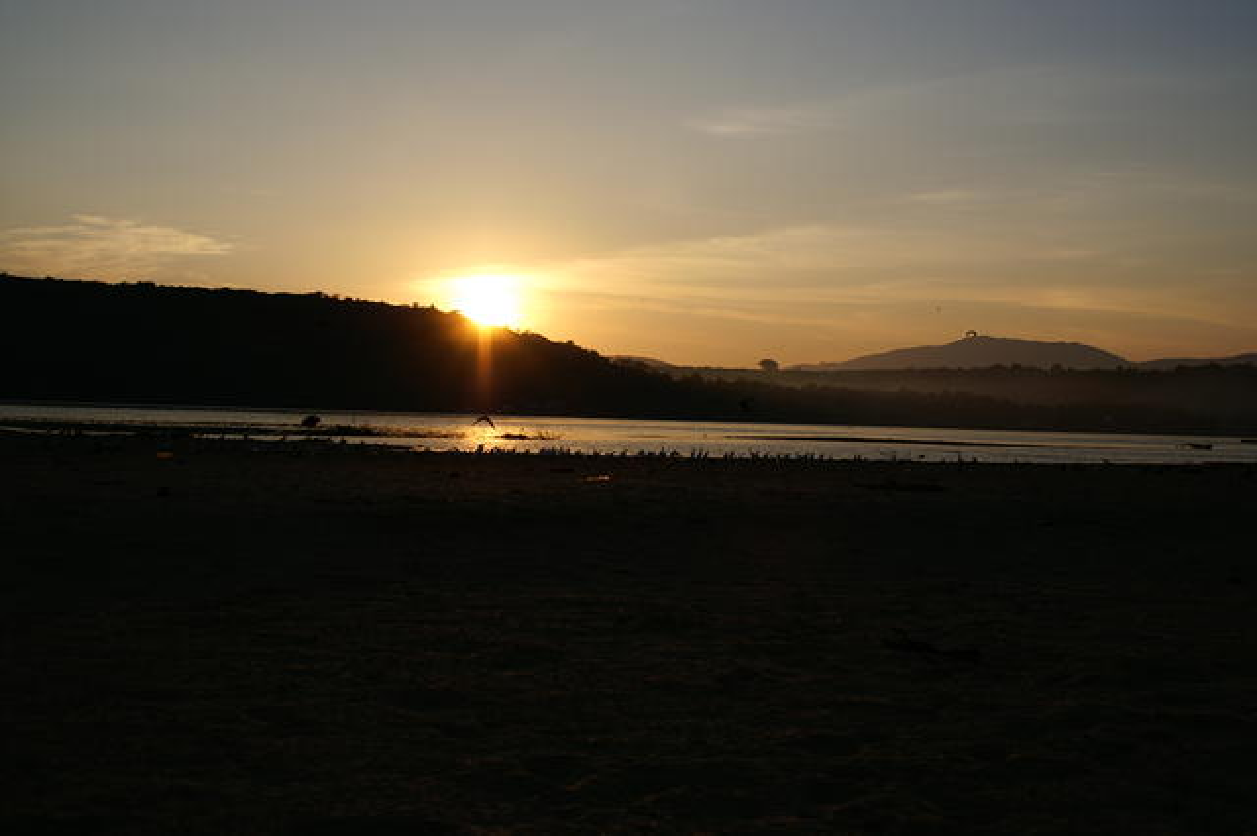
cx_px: 628
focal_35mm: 39
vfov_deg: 34.2
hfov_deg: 49.6
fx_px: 1361
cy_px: 418
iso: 100
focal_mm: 26
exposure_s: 1/2000
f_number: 4.5
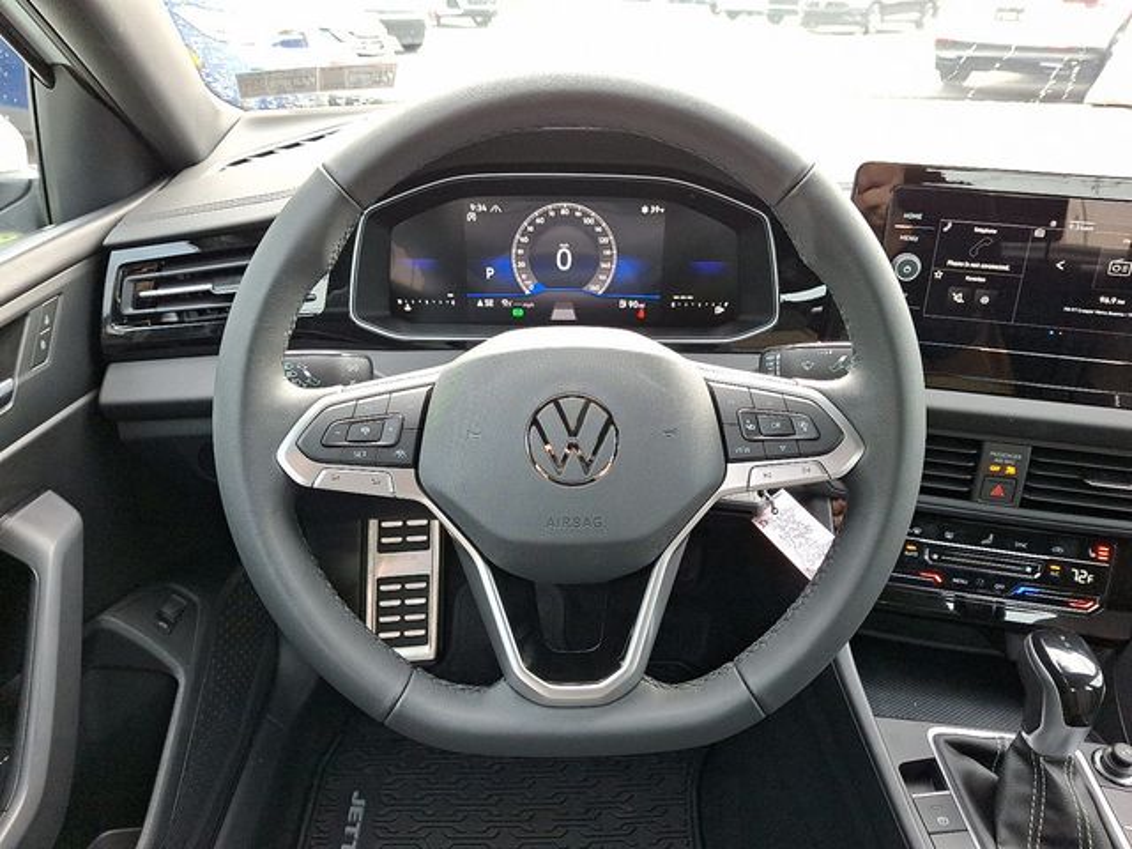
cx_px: 566
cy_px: 424
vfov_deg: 54.9
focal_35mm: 25
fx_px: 818
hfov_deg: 69.4
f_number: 1.8
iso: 72
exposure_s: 1/100
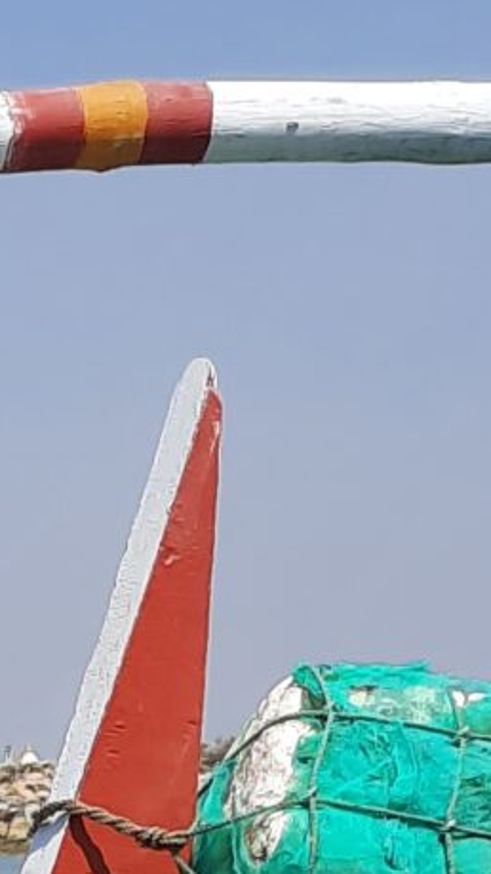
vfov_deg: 12.6
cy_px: 1672
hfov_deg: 7.2
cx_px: -950
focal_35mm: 152
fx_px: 3520
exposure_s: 1/1232
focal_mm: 4.6
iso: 32
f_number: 2
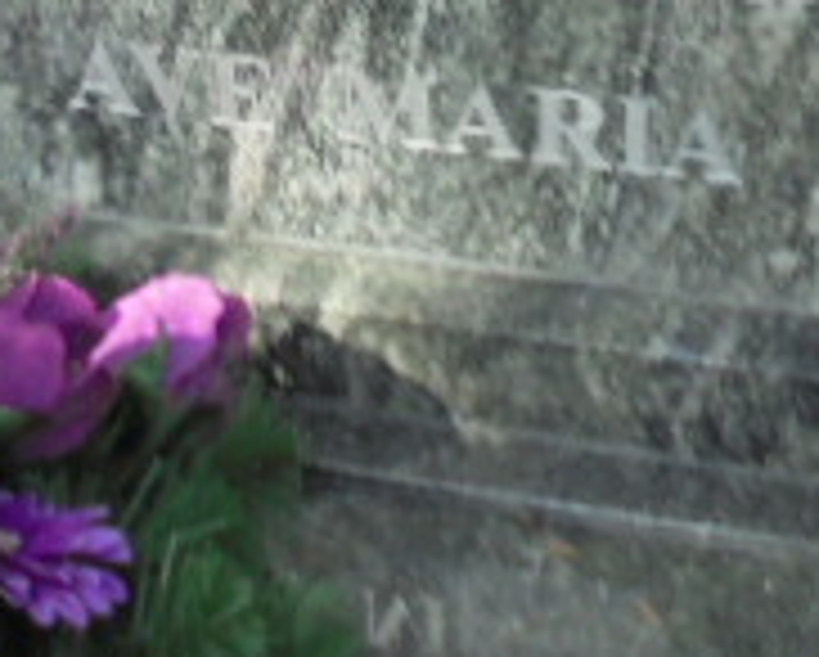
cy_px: -396
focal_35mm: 89
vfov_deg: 15.6
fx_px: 2160
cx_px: 297
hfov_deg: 21.4
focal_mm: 4.6
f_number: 3.5
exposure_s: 1/125
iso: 100
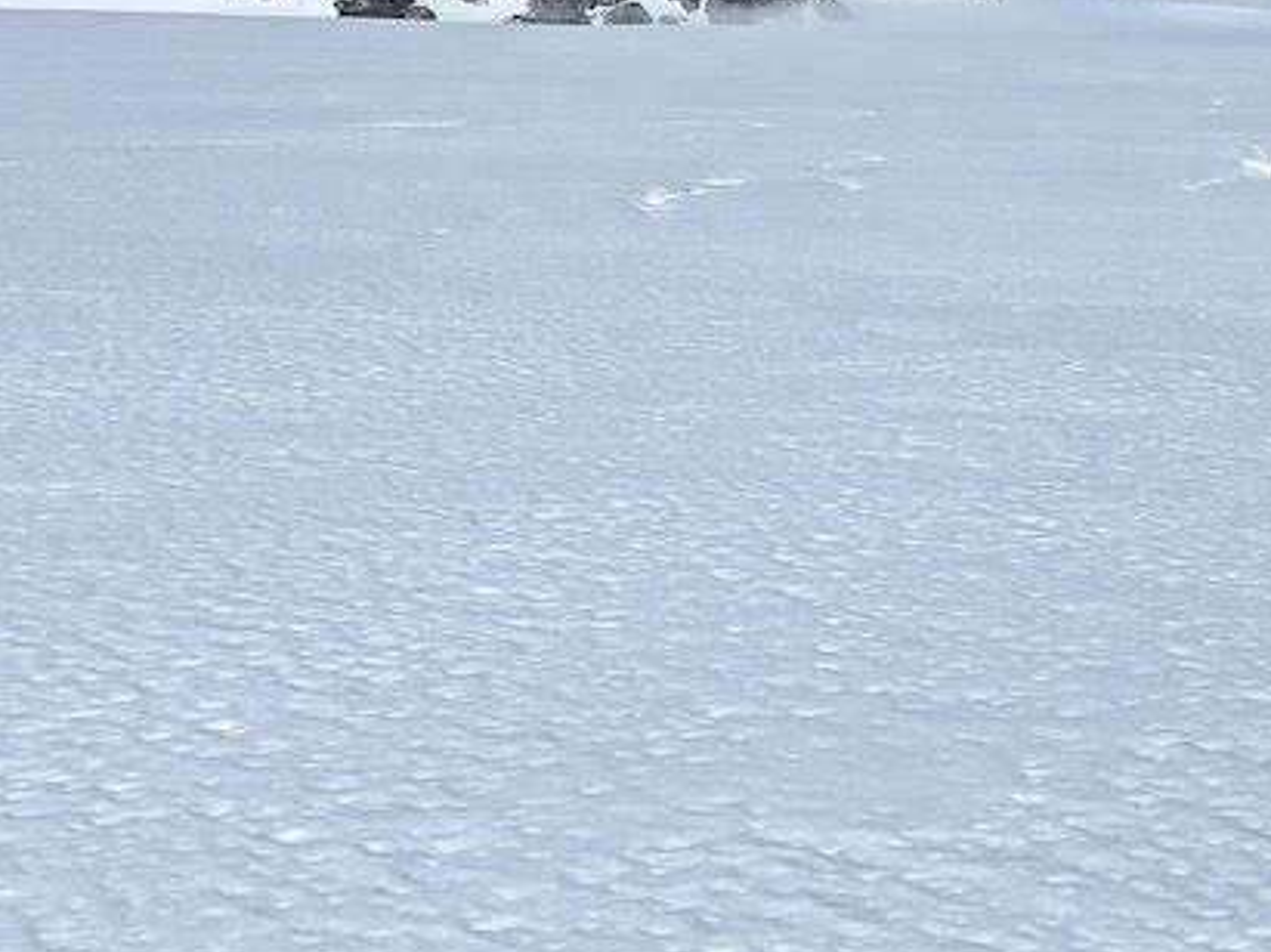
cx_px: 739
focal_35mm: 76
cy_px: -111
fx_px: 2790
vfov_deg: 18.6
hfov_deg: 25.6
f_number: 1.6
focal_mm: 5.1
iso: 32
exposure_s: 1/21000
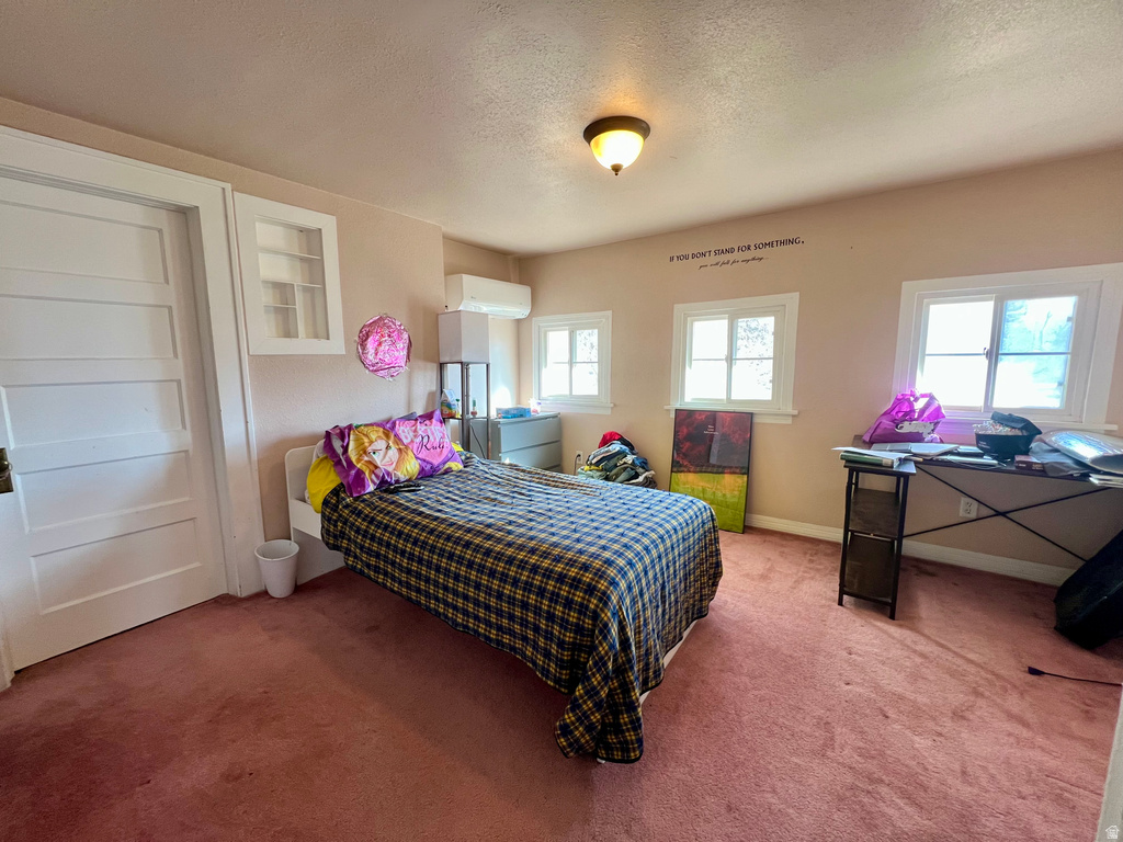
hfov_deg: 106.2
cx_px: 562
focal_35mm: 13
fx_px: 422
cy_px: 421
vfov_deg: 89.9
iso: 200
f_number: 1.8
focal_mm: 1.57
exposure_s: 1/60
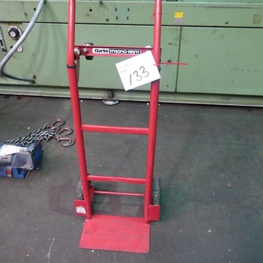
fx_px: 249
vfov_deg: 54.8
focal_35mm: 29
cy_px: 94
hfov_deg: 55.6
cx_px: 133
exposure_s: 1/20
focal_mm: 4.3
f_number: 3.3
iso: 400
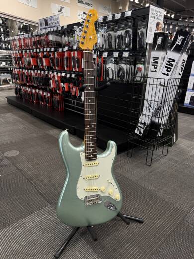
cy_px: 130
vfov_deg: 71.6
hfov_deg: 56.8
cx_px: 97
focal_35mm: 24
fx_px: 179
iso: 125
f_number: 1.78
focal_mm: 6.76
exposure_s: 1/120
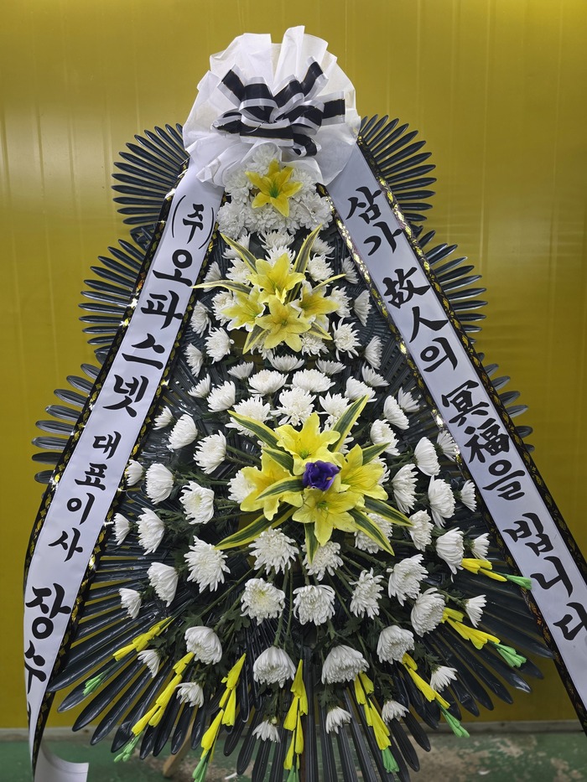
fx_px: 520
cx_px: 294
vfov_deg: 73.9
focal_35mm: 23
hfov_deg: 58.9
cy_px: 391
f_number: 1.7
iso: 160
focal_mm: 6.3
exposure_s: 1/120
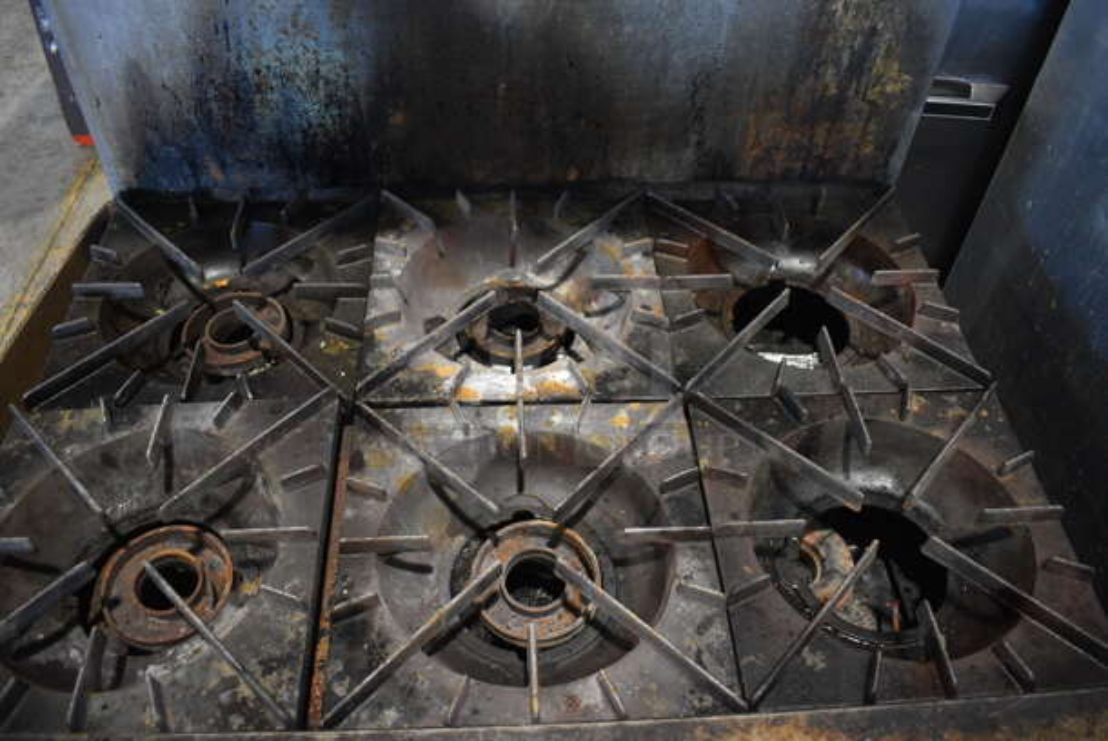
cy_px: 370
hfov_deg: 67.3
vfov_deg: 48.0
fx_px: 832
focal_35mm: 27
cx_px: 554
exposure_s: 1/125
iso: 2000
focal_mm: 18
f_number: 3.5
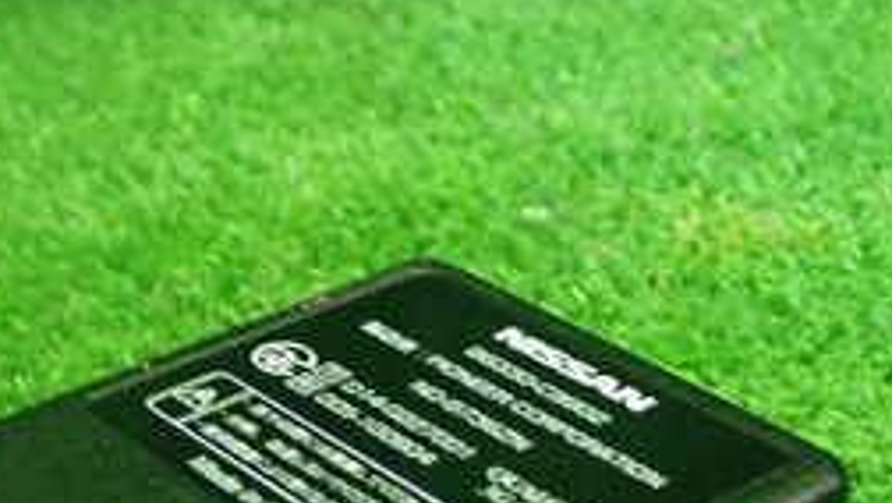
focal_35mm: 83
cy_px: 556
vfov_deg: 14.3
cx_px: 276
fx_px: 1964
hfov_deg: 25.4
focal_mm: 5.79
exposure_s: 1/25
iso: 800
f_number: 2.4
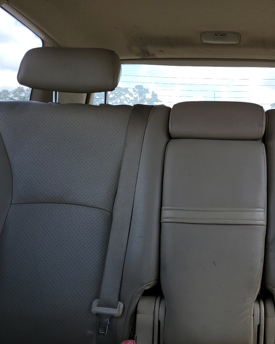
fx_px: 387
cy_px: 188
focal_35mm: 38
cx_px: 198
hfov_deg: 38.4
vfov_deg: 47.9
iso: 50
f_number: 1.5
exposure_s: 1/222
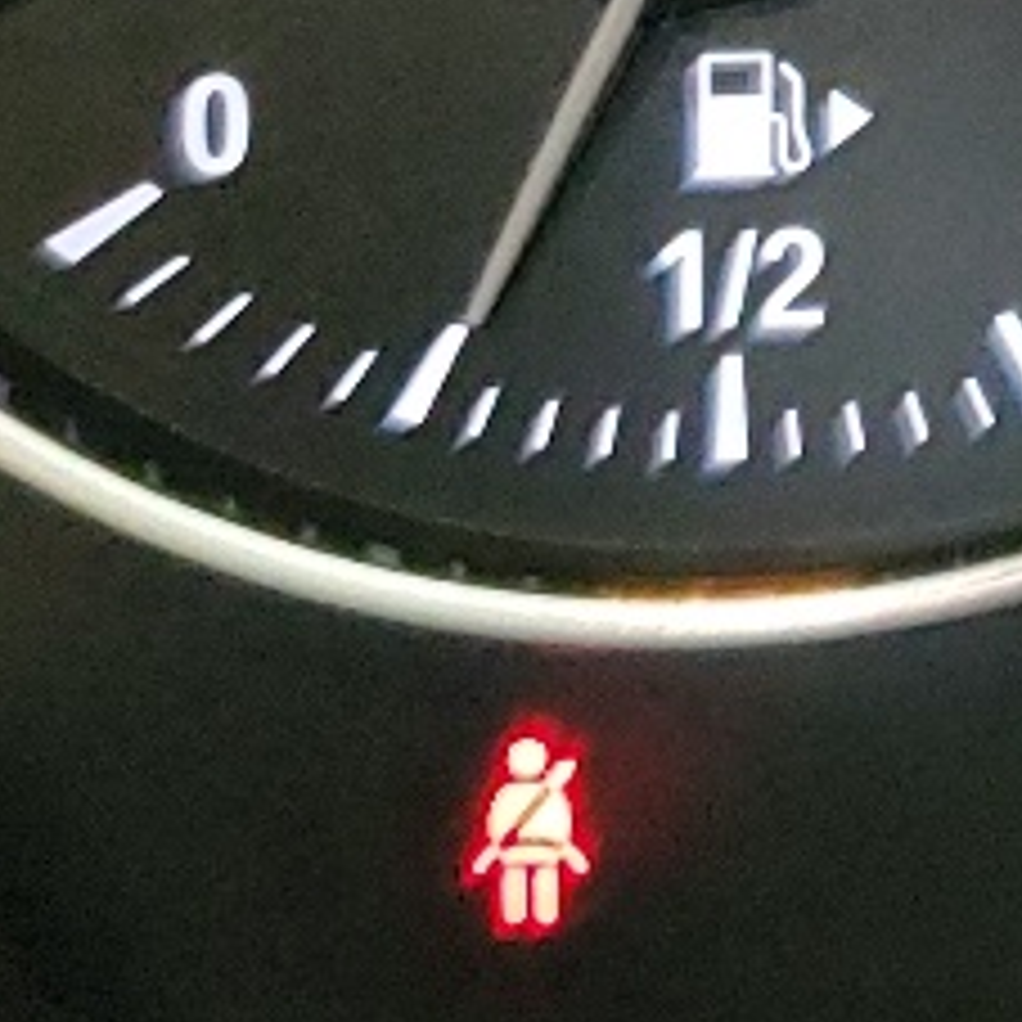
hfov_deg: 9.9
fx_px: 5411
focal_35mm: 162
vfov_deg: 10.2
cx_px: 2157
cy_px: -770
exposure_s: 1/60.2
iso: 391
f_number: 1.5
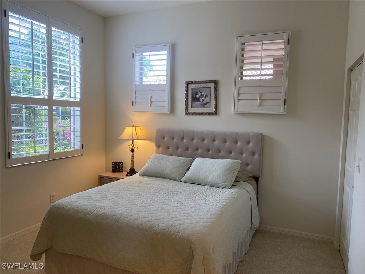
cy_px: 137
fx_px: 274
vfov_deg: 53.1
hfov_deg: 67.3
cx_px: 182
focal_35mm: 26
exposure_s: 1/120
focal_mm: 4.25
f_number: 1.8
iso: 64
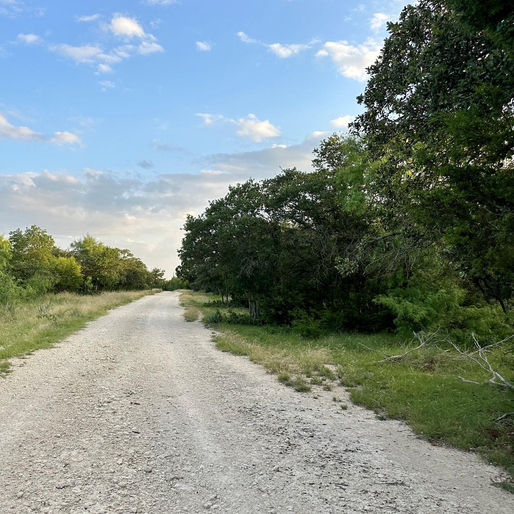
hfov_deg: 47.7
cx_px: 123
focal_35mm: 33
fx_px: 554
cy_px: 258
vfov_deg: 49.7
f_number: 1.78
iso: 80
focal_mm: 6.86
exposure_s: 1/1050
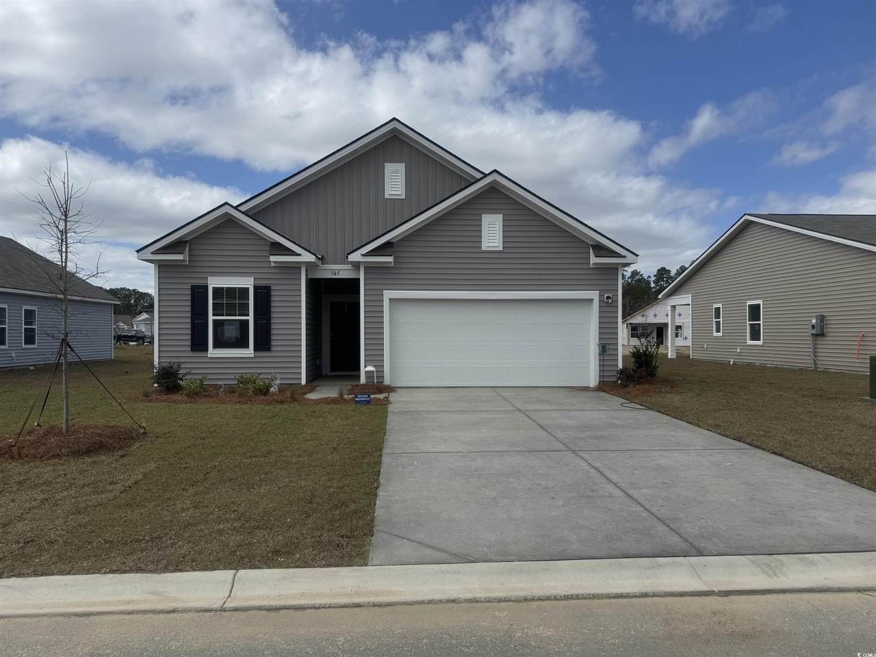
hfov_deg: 71.6
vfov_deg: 56.8
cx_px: 438
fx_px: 607
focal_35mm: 24
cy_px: 328
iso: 80
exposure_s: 1/7937
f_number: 1.78
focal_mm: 6.76
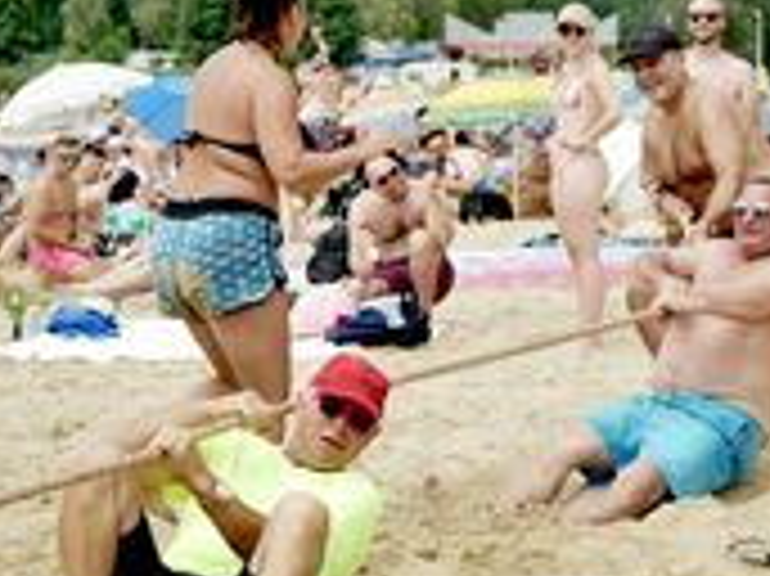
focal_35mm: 117
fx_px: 2601
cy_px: 230
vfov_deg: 12.6
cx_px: 351
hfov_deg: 16.8
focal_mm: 25
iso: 200
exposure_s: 1/640
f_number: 1.7
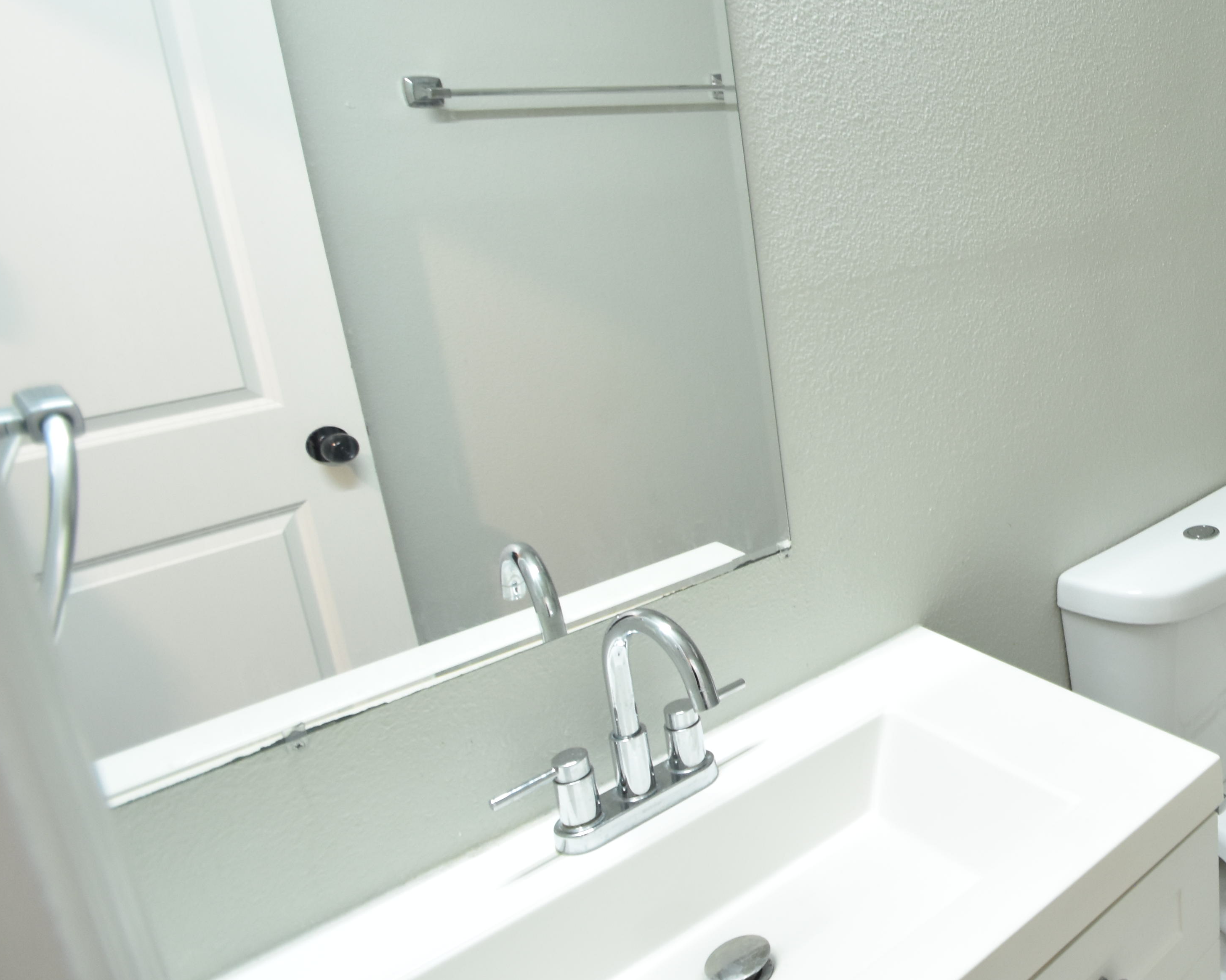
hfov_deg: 48.4
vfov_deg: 49.3
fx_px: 1052
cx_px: 1257
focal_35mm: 29
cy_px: 345
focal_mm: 10
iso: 800
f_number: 3.5
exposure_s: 1/20
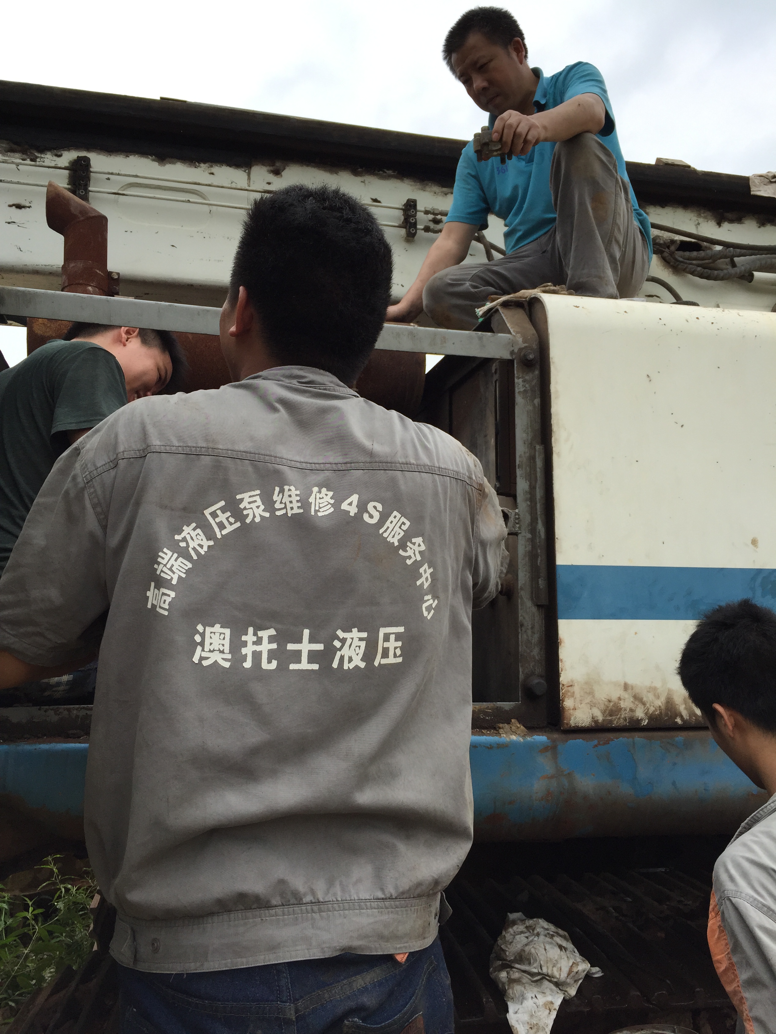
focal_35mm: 29
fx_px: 867
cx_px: 388
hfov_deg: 48.2
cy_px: 517
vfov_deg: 61.7
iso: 32
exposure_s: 1/1412
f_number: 2.2
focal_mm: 4.15
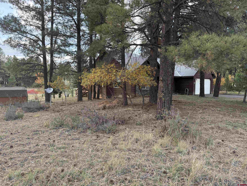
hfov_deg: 71.6
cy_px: 93
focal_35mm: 24
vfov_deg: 56.8
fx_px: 171
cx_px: 124
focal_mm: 6.76
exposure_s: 1/138
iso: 200
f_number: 1.78
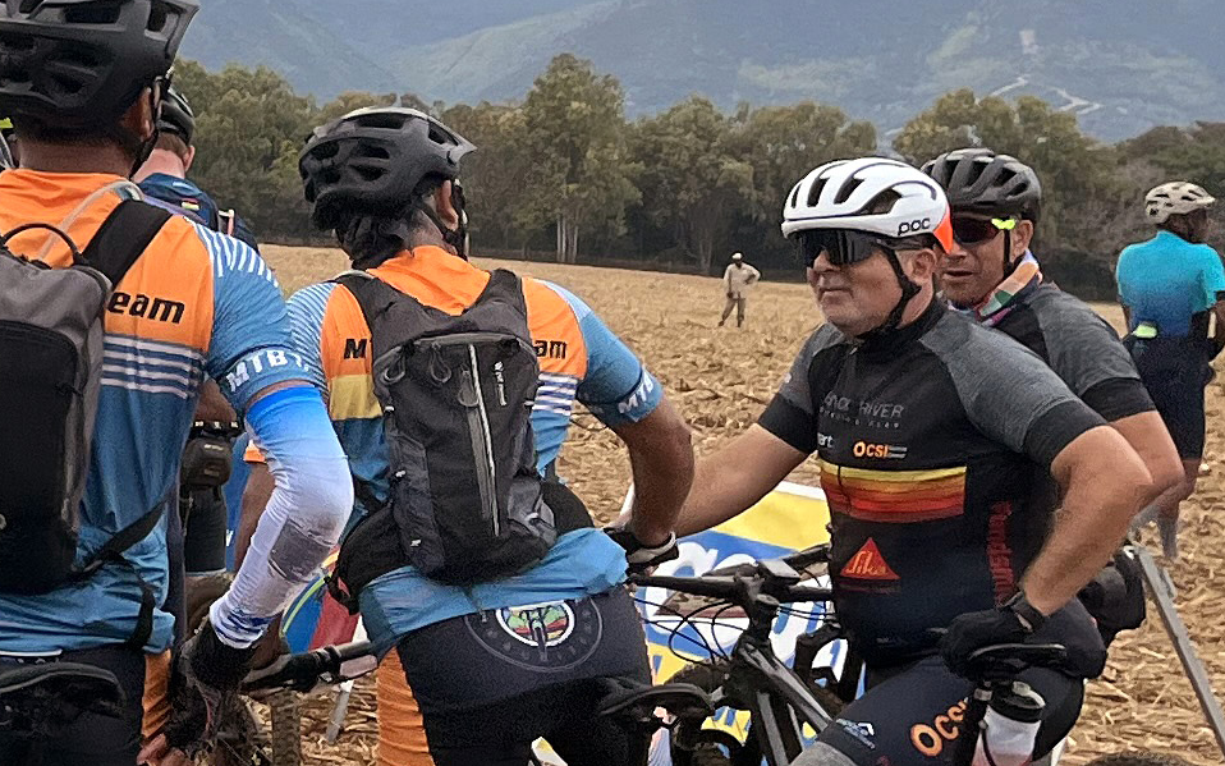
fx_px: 3873
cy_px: -88
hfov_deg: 15.9
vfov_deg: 11.1
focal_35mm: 116
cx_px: -817
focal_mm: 5.1
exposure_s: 1/2179
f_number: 1.6
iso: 50
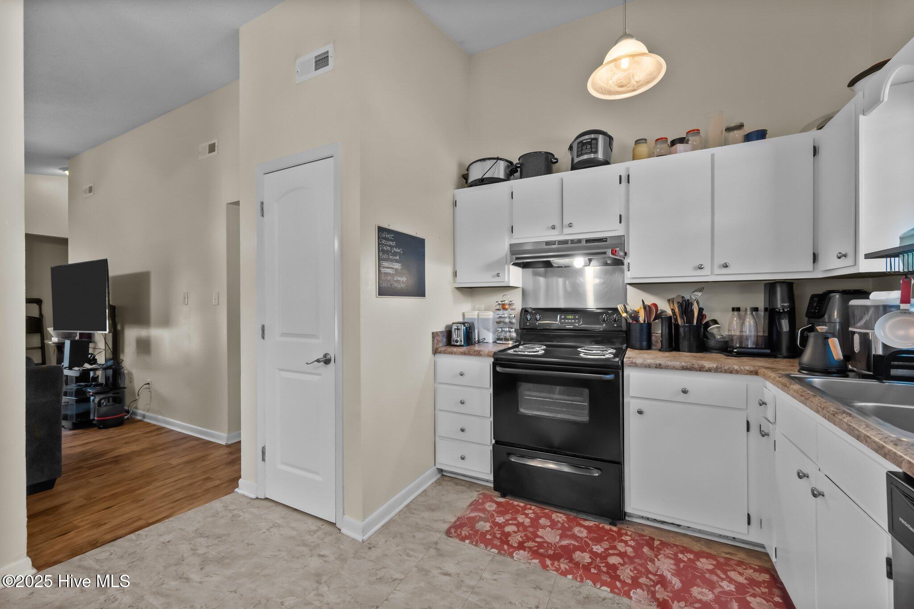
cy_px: 304
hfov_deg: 104.3
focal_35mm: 14
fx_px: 355
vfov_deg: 81.2
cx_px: 457
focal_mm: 14
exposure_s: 1/10
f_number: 7.1
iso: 1250
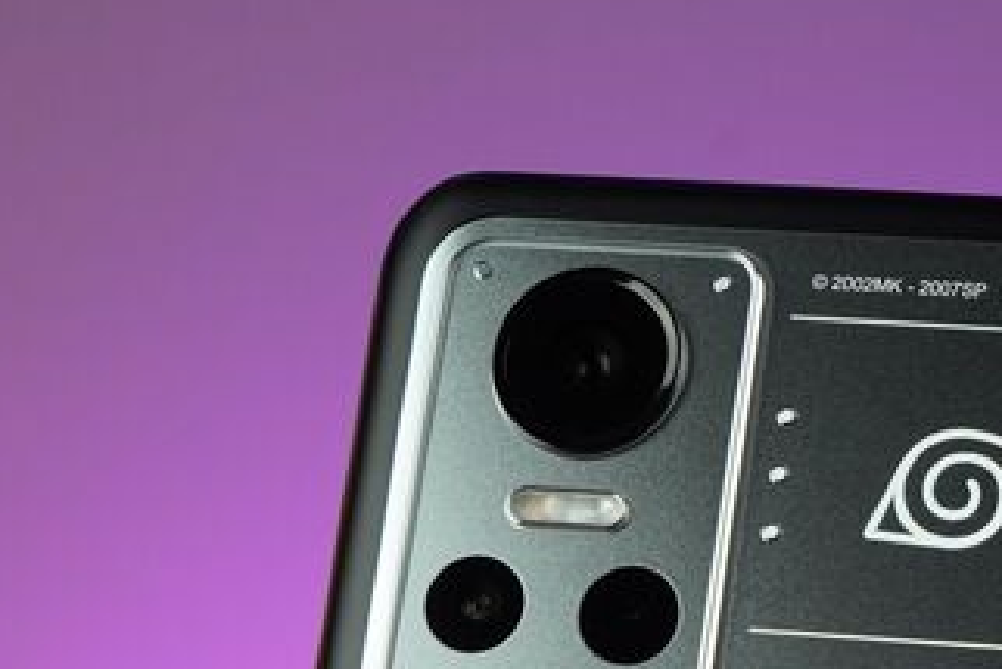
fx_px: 2283
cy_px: 509
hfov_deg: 24.3
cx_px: 818
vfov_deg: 16.6
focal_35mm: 82
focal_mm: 43
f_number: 8
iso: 1250
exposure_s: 1/160
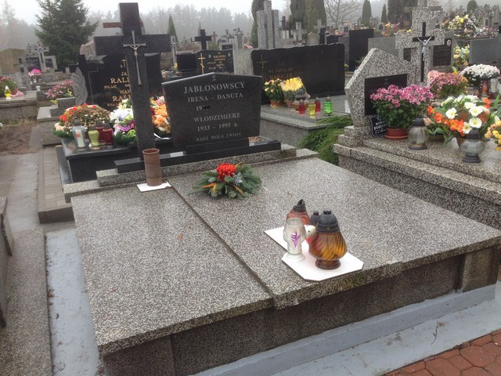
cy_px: 188
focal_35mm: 33
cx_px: 250
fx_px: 478
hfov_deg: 55.4
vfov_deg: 42.9
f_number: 2.4
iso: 50
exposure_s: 1/132
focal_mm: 4.12
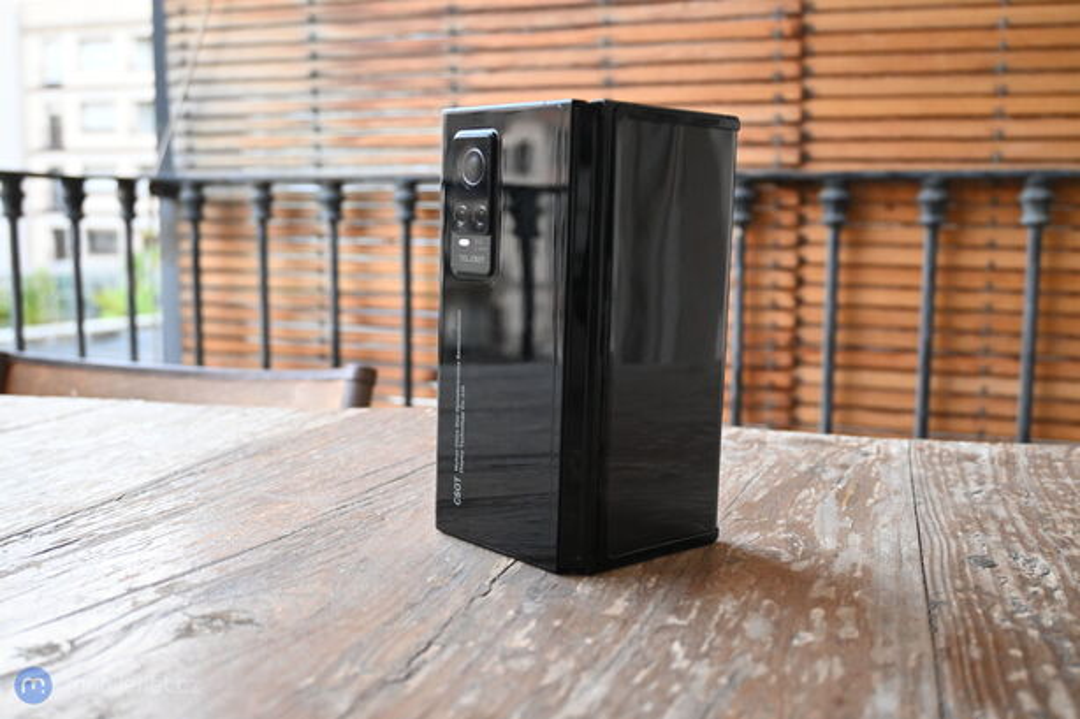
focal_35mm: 36
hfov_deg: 53.1
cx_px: 540
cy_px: 360
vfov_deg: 36.9
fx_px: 1080
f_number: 4.2
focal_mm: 24
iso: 1800
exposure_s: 1/125
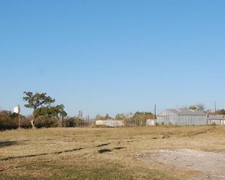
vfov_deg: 32.5
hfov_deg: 40.3
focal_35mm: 46
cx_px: 105
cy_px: 63
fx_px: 306
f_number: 10
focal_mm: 20
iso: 200
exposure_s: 1/400
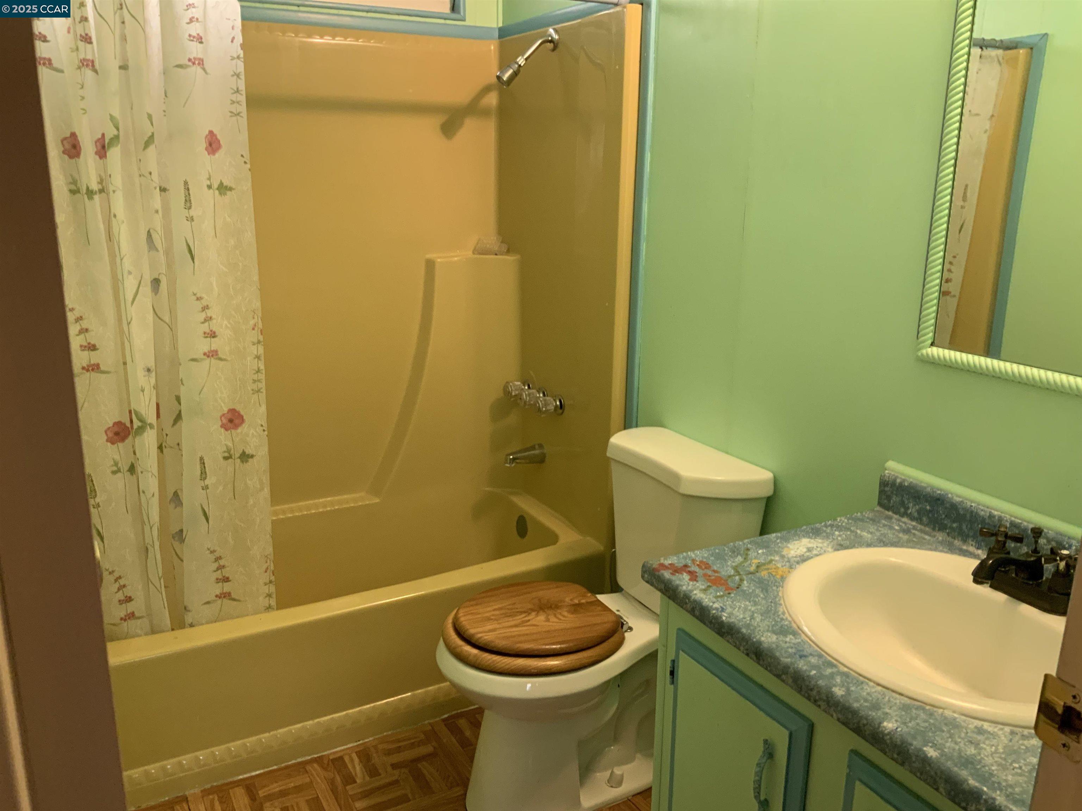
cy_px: 406
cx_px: 541
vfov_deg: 48.2
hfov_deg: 61.7
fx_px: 906
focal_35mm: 29
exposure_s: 1/60
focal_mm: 3
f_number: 1.8
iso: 160
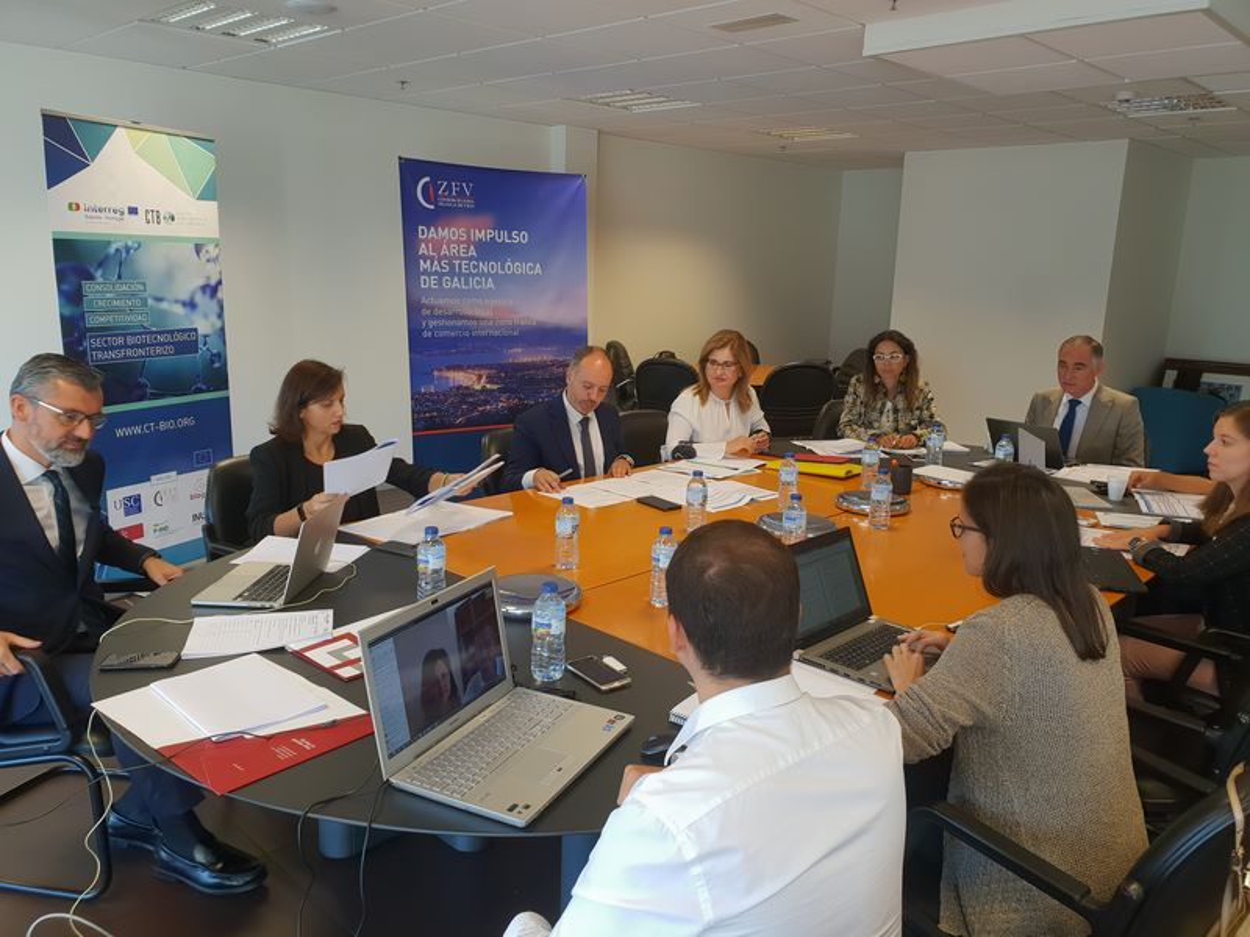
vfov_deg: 53.1
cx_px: 625
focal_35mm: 26
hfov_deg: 67.3
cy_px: 468
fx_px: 939
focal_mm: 4.3
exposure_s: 1/50
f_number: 2.4
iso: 100
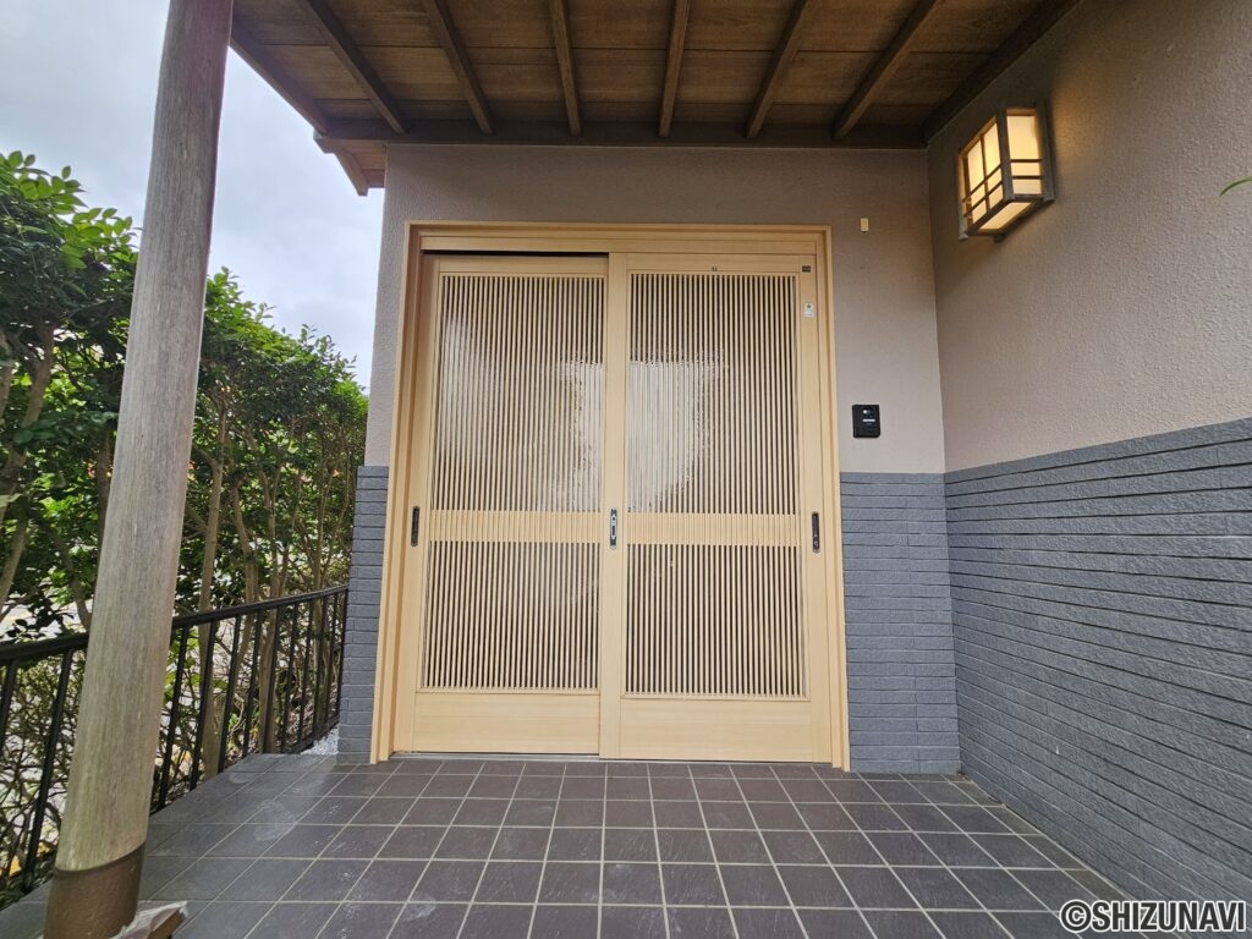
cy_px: 470
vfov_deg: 89.9
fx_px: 470
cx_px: 626
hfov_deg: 106.2
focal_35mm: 13
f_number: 2.2
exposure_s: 1/247
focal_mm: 2.2
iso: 64
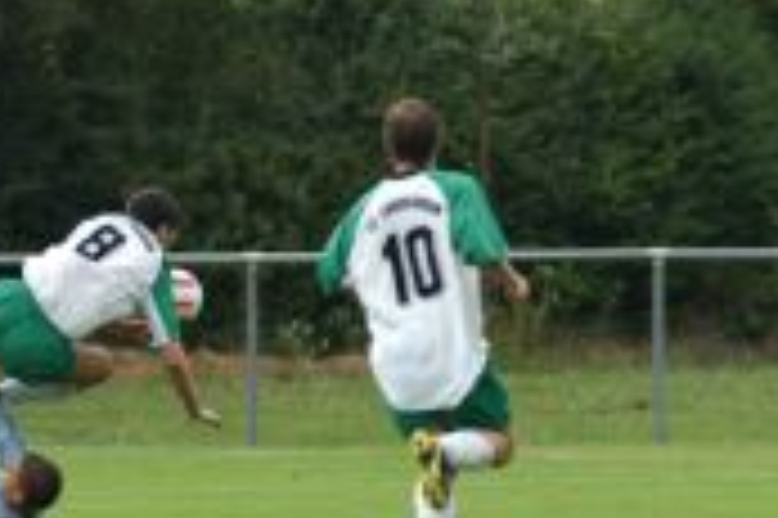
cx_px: 112
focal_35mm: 694
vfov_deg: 2.0
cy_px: 468
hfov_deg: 3.0
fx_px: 14984
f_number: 5
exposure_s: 1/350
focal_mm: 200
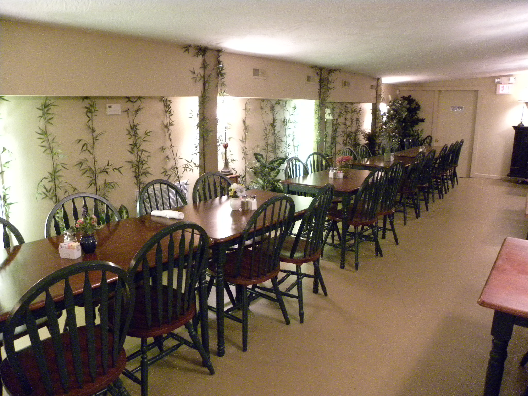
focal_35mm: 26
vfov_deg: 53.1
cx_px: 264
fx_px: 397
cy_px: 198
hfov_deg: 67.3
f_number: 2.8
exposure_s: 1/9.6
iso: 514
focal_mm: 4.6
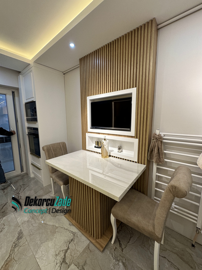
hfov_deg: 85.7
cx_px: 101
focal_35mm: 14
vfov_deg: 102.1
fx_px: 109
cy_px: 135
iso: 100
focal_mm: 2.22
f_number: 2.2
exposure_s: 1/100
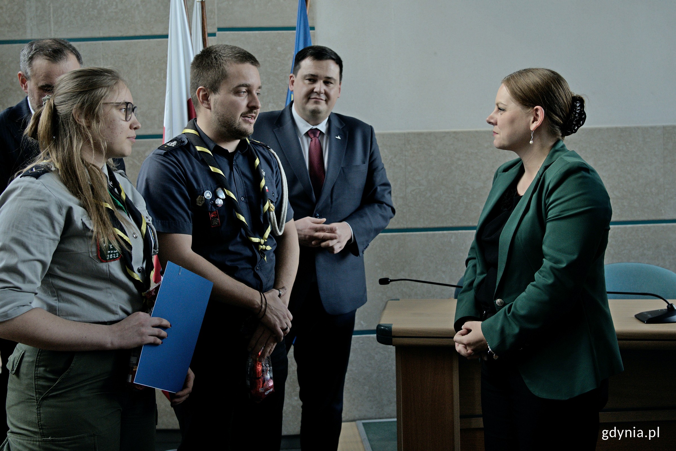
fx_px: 638
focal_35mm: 34
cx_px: 338
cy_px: 226
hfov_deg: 55.8
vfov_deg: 38.9
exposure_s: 1/160
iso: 1600
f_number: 4.5
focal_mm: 34
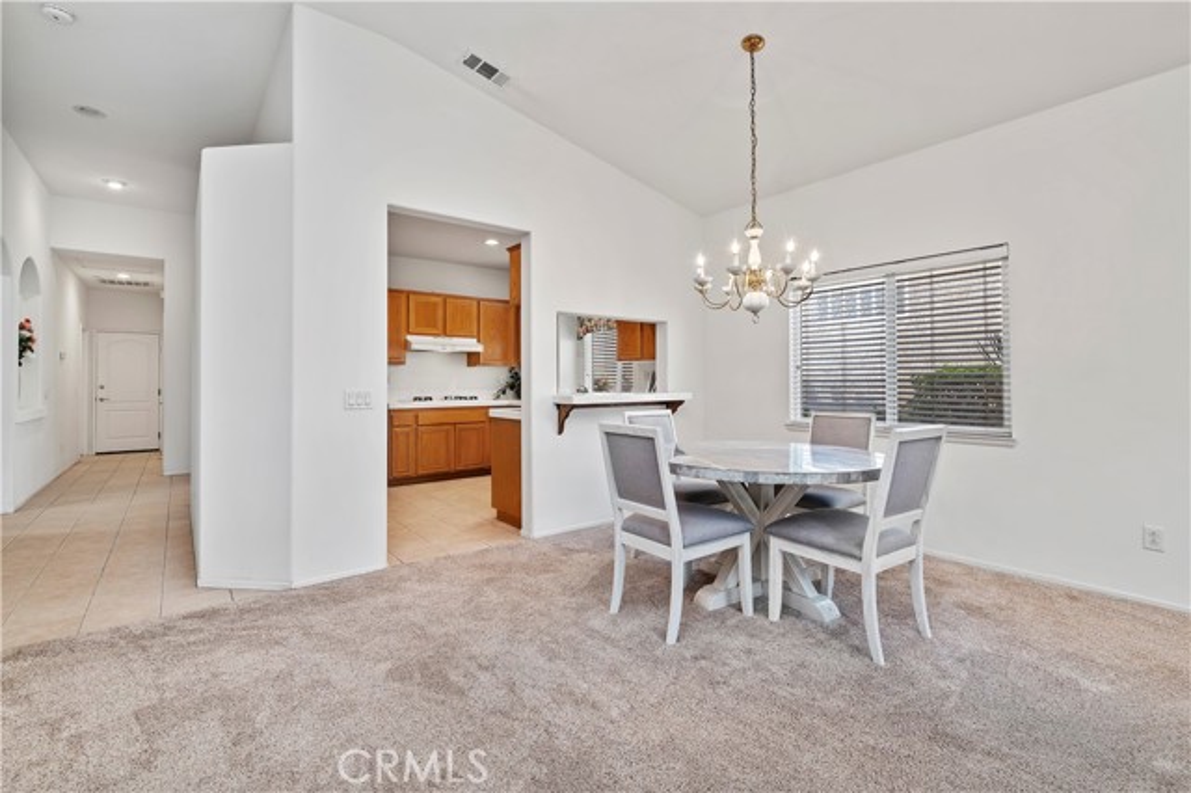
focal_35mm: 16
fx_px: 529
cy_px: 396
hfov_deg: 96.8
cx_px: 596
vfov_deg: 73.7
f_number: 10
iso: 500
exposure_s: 1/10
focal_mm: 16
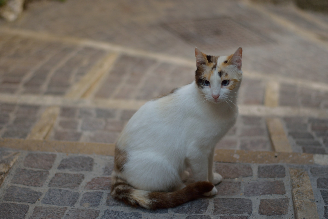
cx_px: 164
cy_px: 110
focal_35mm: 75
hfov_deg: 27.0
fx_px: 683
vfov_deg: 18.2
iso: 400
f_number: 1.8
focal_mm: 50
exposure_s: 1/125
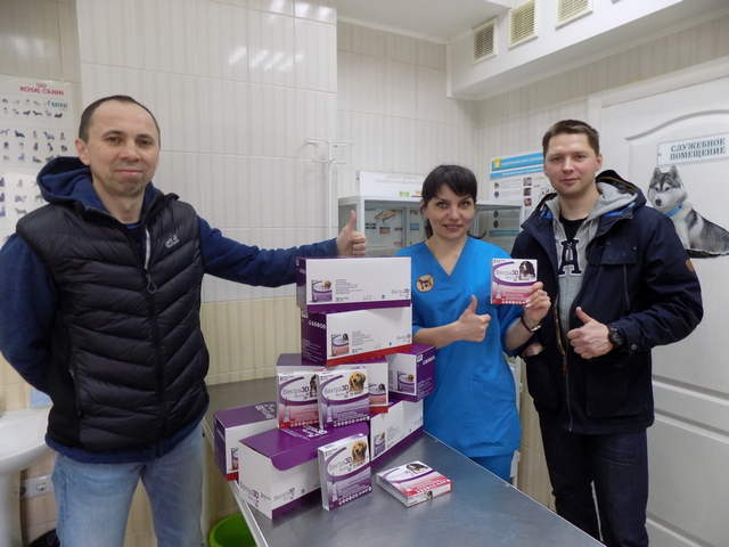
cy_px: 274
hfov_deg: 73.9
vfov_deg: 58.9
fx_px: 484
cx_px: 364
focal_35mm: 23
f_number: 3.1
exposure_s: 1/30
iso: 200
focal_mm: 4
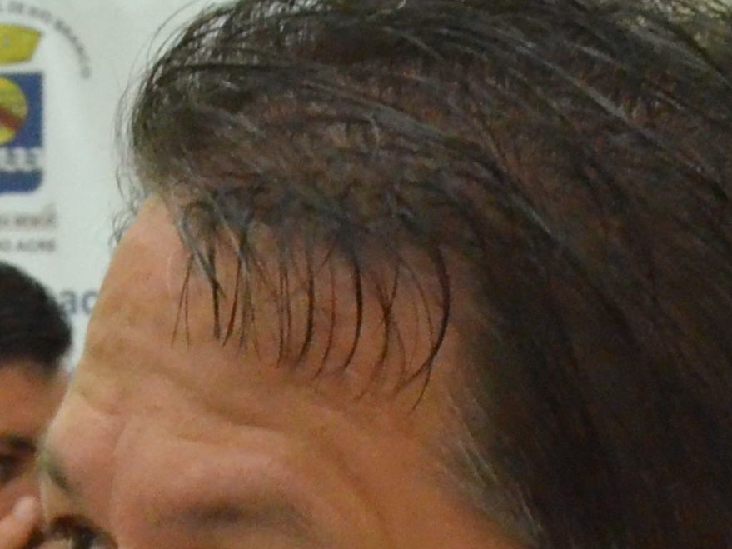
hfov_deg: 8.2
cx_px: 127
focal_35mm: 242
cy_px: 1165
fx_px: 5117
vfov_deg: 6.0
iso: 4000
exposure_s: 1/60
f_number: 10
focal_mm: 30
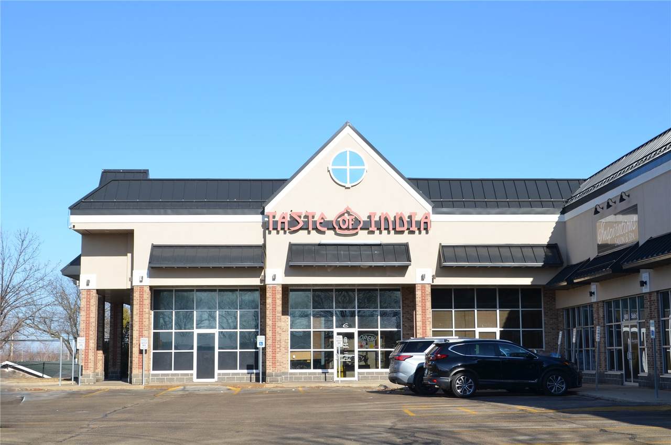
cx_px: 336
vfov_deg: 22.5
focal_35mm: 60
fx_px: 1116
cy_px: 222
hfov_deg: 33.5
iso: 100
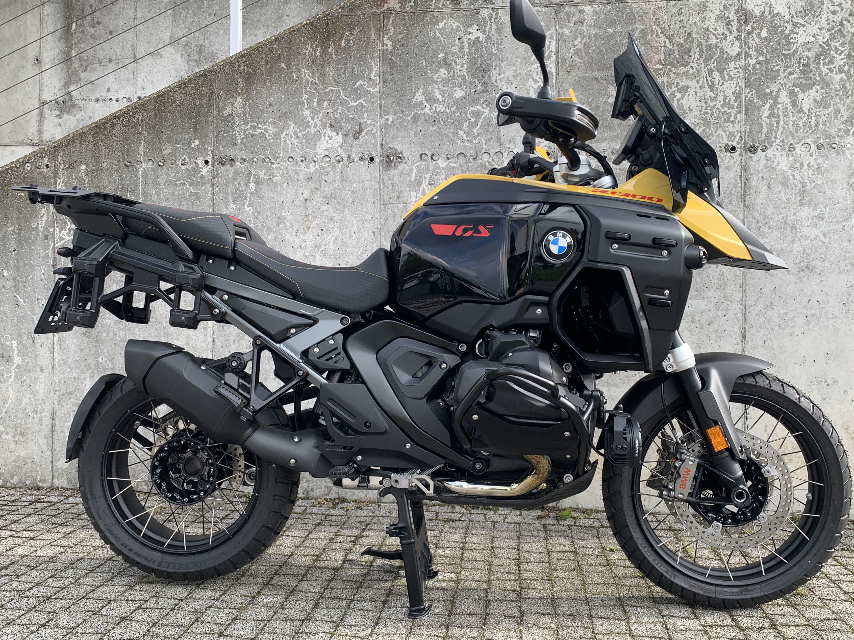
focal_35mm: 31
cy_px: 319
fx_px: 765
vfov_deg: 45.4
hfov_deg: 58.4
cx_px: 430
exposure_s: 1/433
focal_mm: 4.25
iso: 25
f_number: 1.8
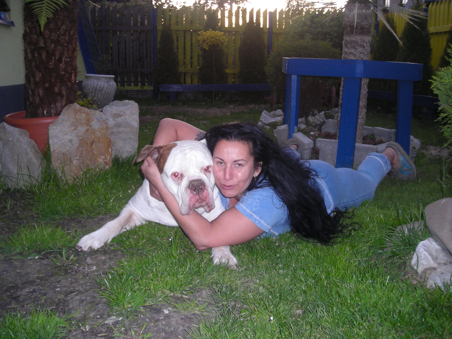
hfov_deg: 49.0
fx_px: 496
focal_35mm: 38
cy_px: 170
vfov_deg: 37.7
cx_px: 226
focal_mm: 6.3
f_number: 3.2
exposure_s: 1/60
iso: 128
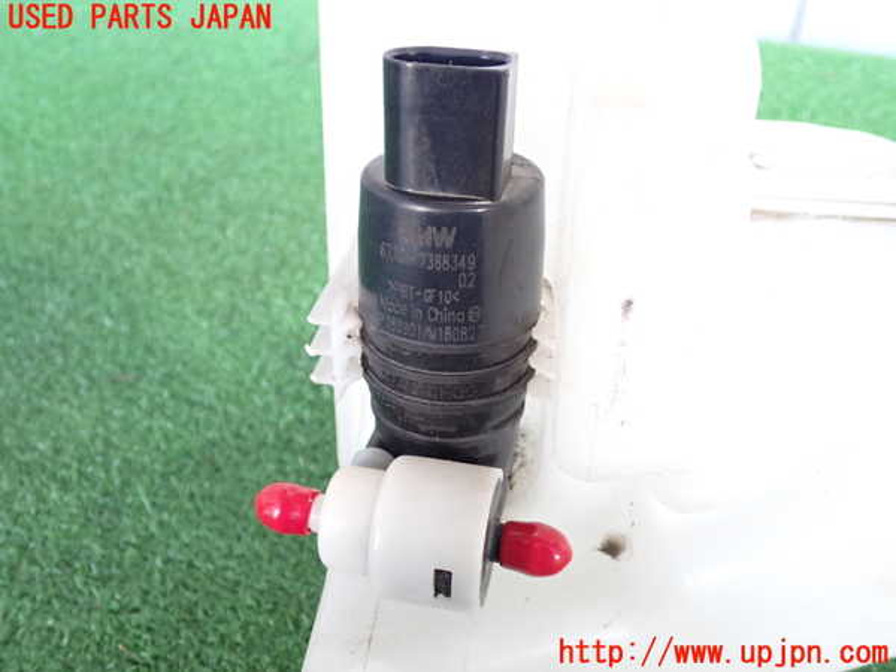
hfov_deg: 51.4
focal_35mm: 36
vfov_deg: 39.7
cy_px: 336
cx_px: 448
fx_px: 932
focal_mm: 6.37
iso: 320
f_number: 2.5
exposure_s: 1/40
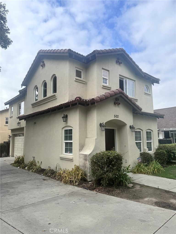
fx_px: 163
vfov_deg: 71.6
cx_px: 88
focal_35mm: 24
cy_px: 117
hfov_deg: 56.8
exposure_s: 1/3247
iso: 80
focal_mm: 6.76
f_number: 1.78
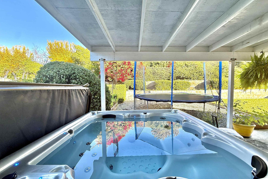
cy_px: 93
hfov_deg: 100.4
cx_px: 138
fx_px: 112
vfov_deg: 77.3
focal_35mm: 15
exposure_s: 1/161
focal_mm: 2.22
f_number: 2.2
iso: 64
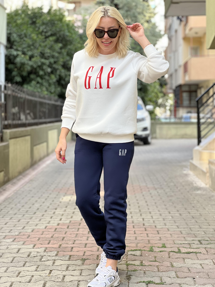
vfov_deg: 25.3
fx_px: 638
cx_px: 108
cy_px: 144
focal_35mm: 77
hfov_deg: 19.1
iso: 40
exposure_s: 1/121
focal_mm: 9
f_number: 2.8
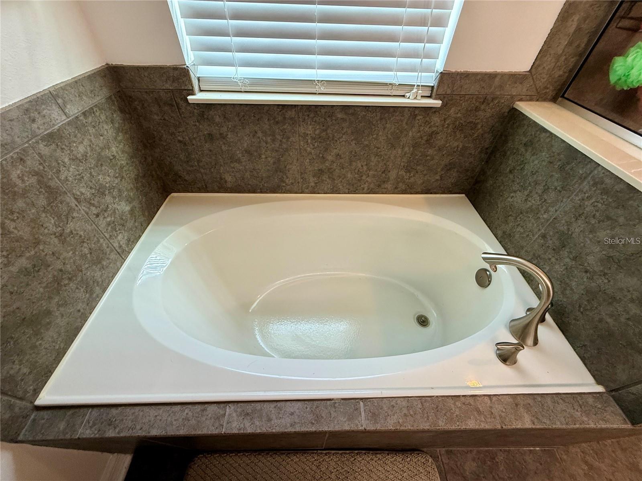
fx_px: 260
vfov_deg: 85.7
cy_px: 240
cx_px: 321
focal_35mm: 14
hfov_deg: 102.1
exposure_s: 1/120
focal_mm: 2.22
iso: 200
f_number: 2.2
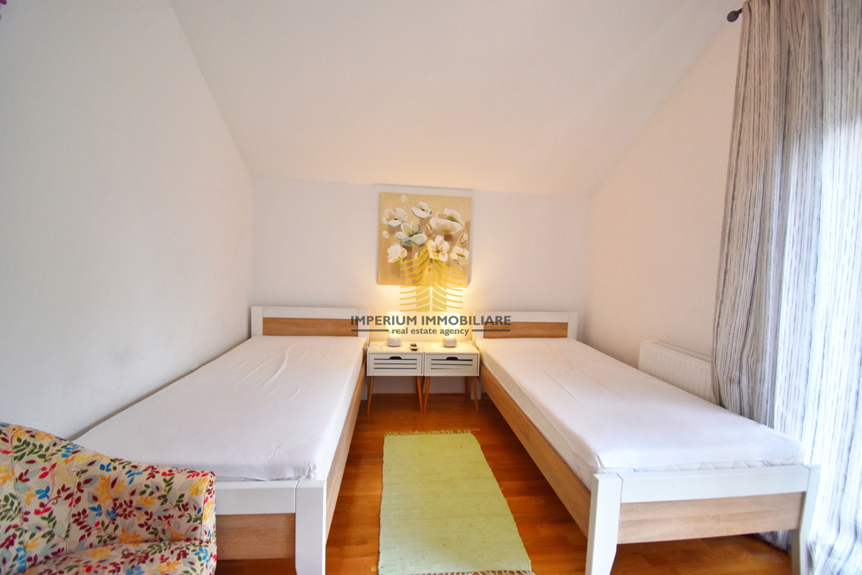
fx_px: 359
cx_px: 431
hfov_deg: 100.4
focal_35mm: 15
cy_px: 288
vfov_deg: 77.3
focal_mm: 10
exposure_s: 1/250
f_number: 4.5
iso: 560
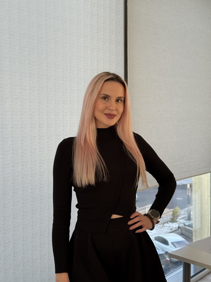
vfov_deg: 39.7
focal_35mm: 48
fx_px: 390
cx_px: 106
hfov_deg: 30.3
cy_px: 141
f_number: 1.78
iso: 100
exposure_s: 1/119
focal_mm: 6.76
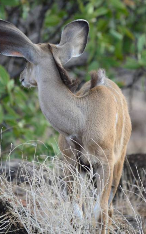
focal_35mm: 612
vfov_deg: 3.4
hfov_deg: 2.1
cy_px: 117
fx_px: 3898
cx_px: 73
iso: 560
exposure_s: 1/400
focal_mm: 400
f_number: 5.6
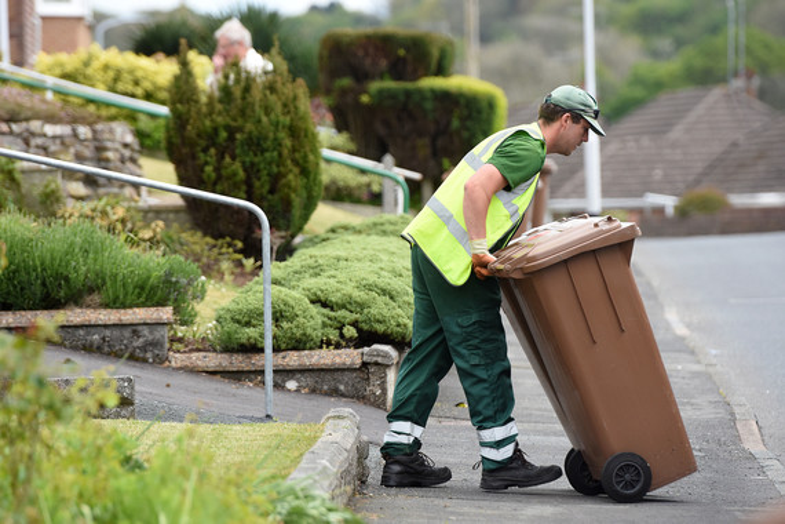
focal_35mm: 300
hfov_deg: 6.9
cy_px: 262
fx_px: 6541
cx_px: 392
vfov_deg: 4.6
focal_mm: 200
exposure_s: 1/1250
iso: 400
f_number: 4.5
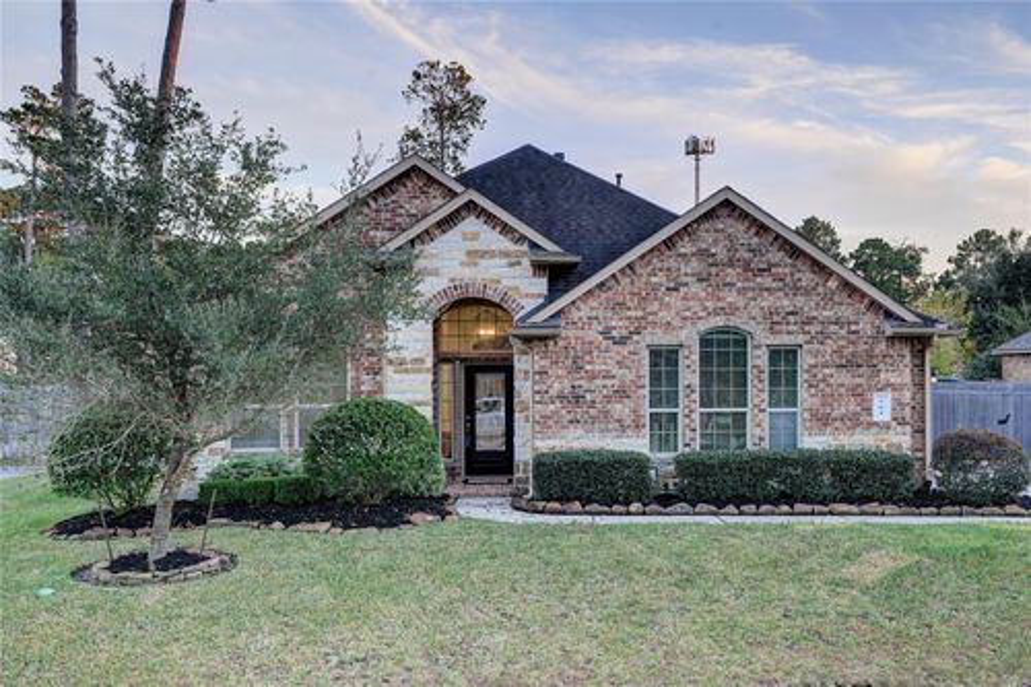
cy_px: 344
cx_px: 516
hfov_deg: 54.5
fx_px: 1002
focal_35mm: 35
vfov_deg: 37.8
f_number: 8
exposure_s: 1/25
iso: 400
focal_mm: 35
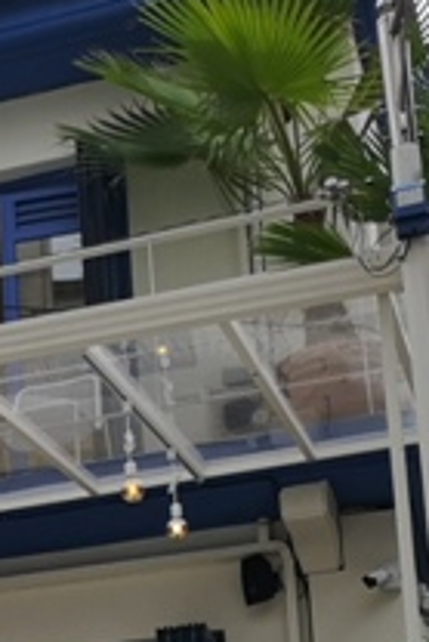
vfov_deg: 18.0
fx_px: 1927
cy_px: 762
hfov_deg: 11.4
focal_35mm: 108
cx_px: -454
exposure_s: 1/2801
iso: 50
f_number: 1.8
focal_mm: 3.95
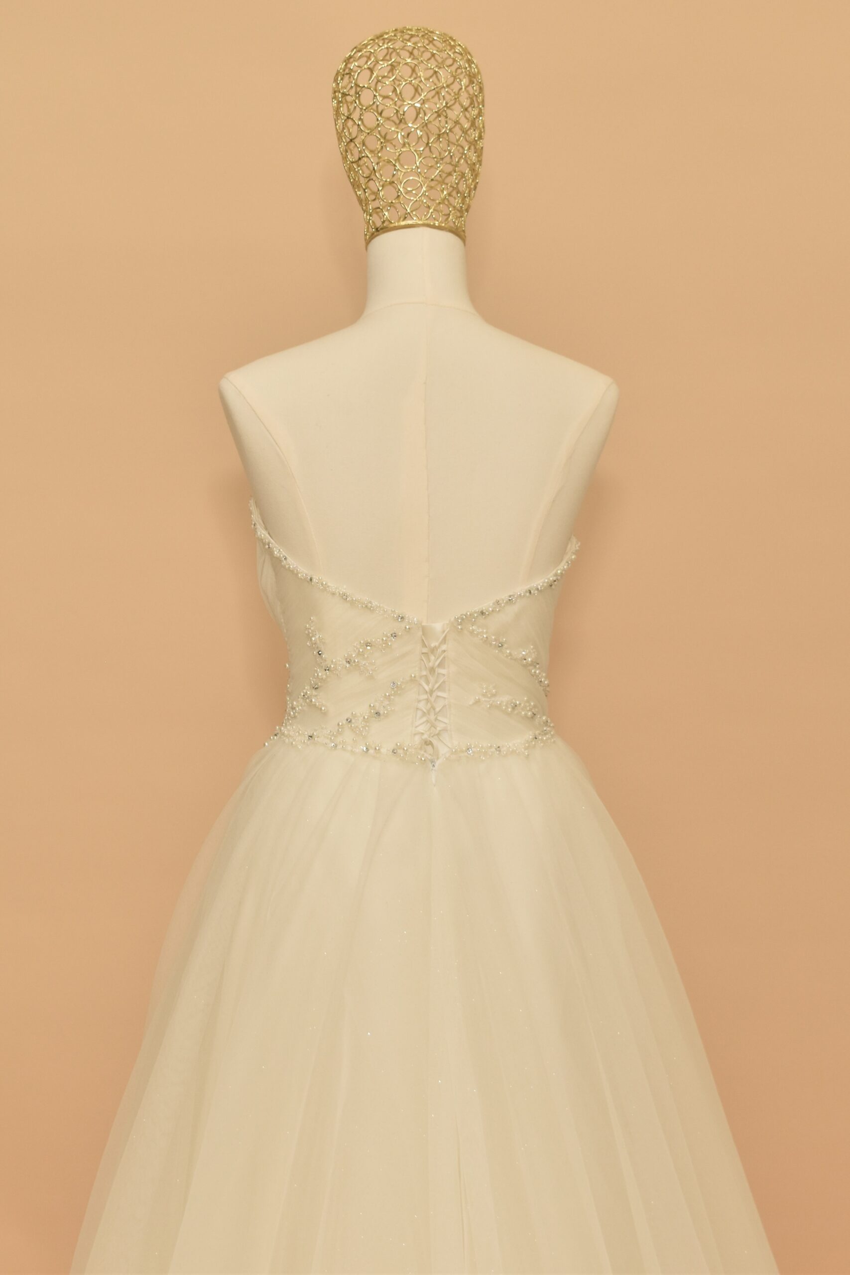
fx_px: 1700
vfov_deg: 41.1
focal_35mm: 48
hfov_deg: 28.1
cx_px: 425
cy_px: 638
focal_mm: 32
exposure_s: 1/160
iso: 400
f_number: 5.6
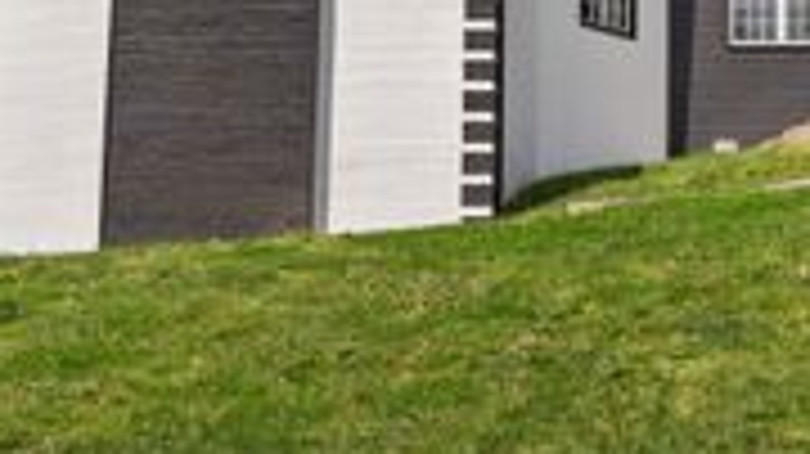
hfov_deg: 19.6
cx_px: 864
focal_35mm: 105
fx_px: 2254
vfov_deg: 11.4
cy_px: 20
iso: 100
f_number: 5
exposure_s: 1/640
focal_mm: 24
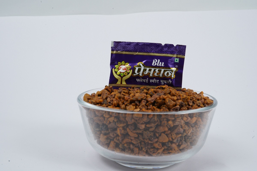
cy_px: 86
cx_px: 128
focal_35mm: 50
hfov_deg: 39.6
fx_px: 357
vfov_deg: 27.0
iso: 1000
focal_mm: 50
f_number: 18
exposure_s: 1/125
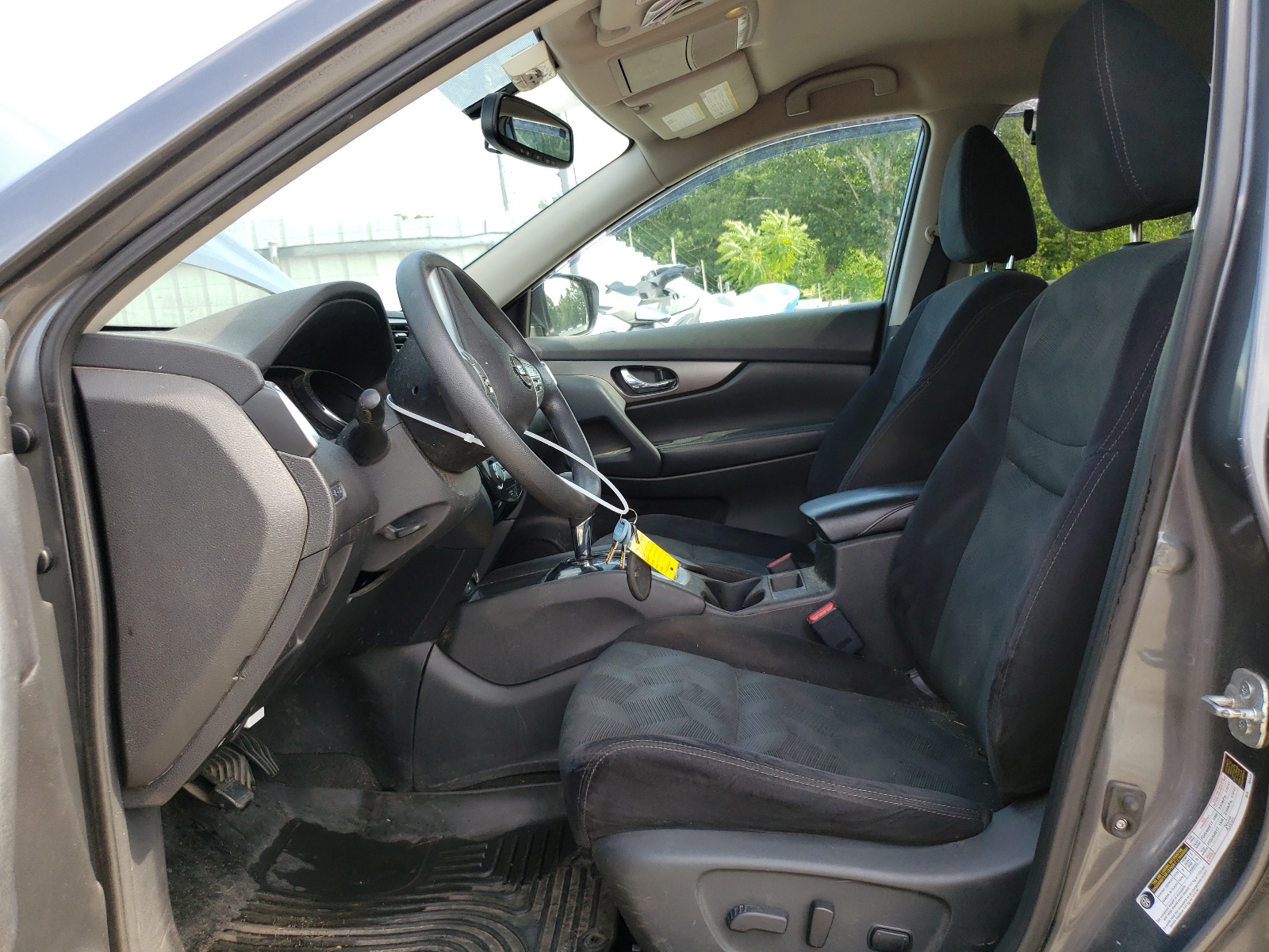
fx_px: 953
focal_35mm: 26
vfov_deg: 53.1
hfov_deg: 67.3
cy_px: 476
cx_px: 634
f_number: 1.5
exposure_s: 1/294
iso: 50
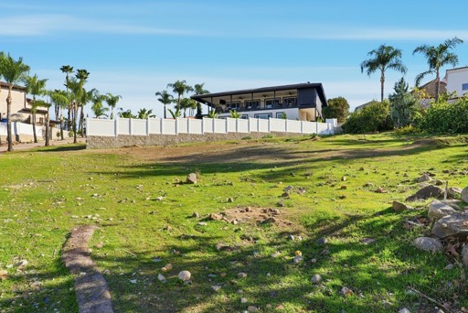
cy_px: 165
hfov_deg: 83.8
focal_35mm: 20
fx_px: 260
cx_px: 252
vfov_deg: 62.0
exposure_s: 1/1600
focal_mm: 16
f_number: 8
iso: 320
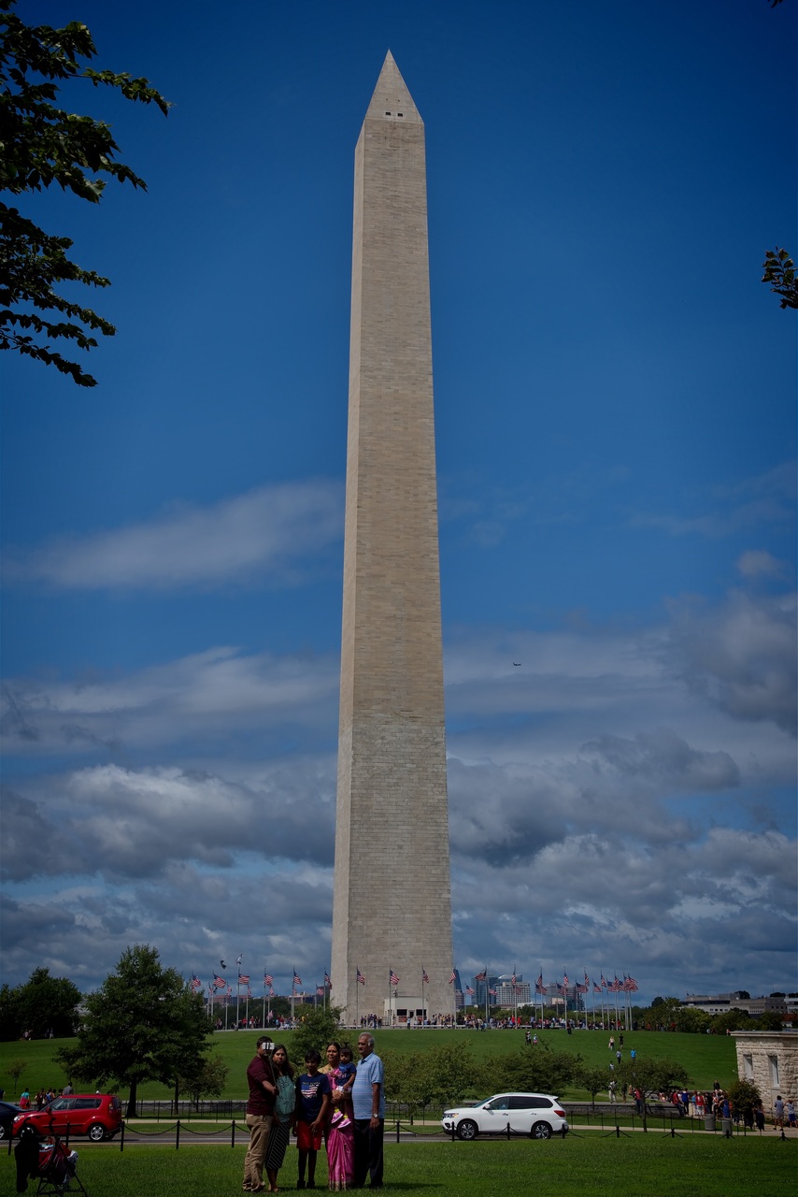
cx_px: 399
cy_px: 598
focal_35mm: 50
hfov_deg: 27.0
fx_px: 1661
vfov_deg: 39.6
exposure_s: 1/500
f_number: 11
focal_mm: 50
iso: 100
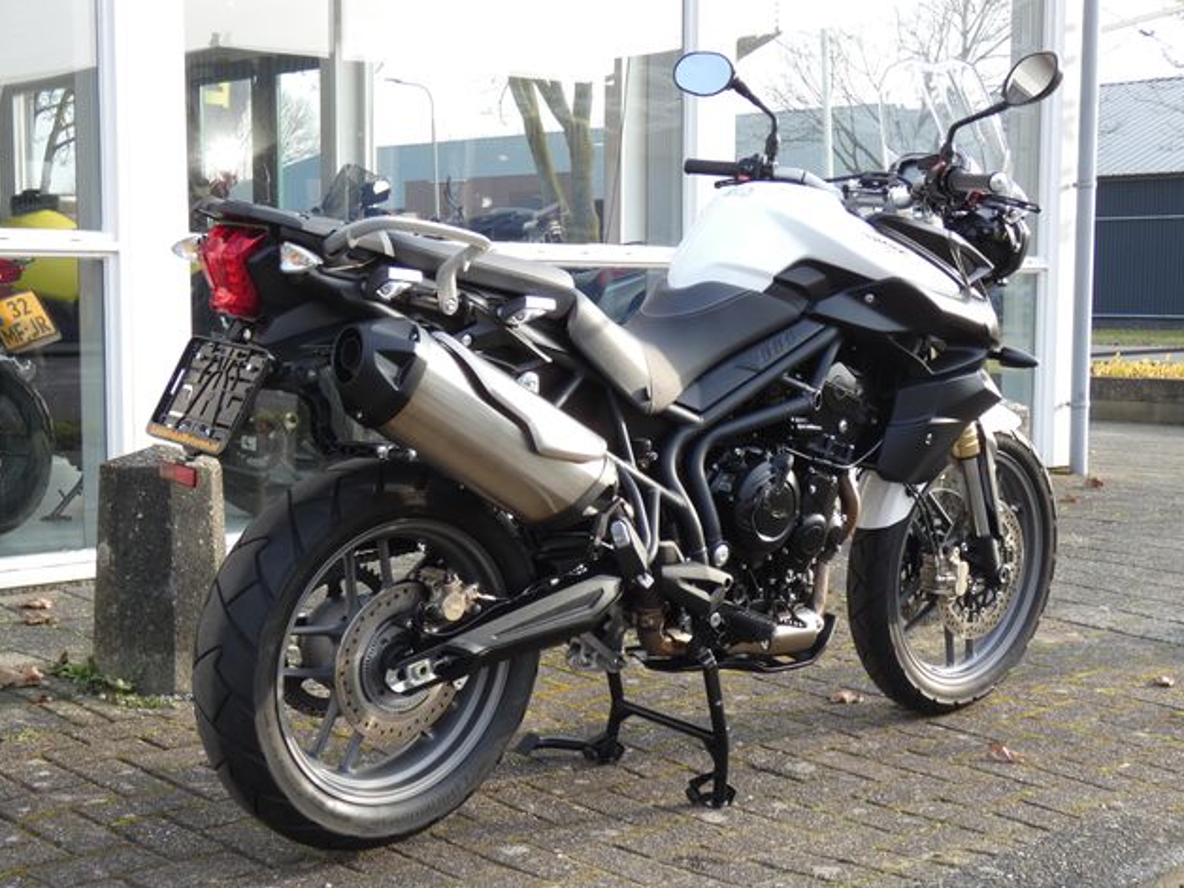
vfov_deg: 27.0
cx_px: 600
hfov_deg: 35.5
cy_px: 451
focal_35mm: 54
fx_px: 1847
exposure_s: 1/80
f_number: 3.9
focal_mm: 9.5
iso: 80
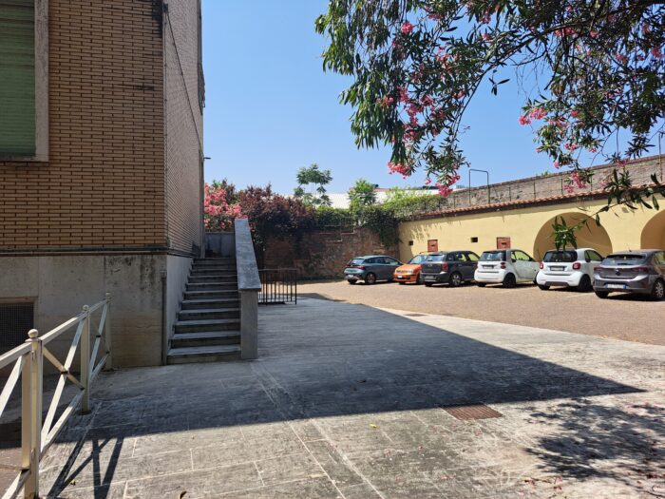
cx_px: 332
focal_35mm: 24
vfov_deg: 56.8
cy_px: 250
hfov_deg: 71.6
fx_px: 461
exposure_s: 1/1441
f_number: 1.8
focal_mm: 5.23
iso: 50
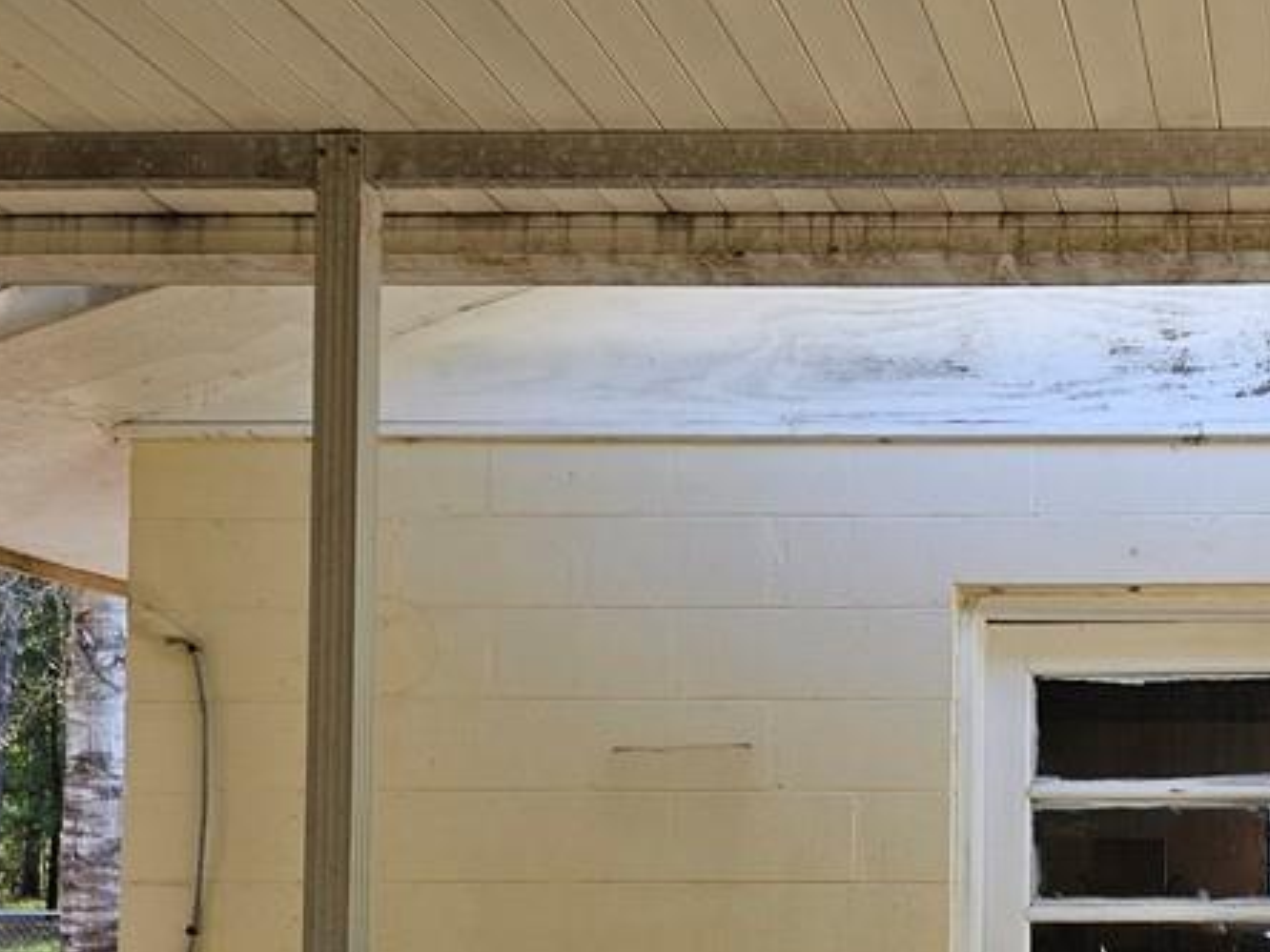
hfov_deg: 33.0
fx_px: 1944
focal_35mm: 53
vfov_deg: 26.9
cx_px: 1281
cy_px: 792
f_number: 1.8
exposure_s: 1/120
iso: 25
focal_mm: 5.4
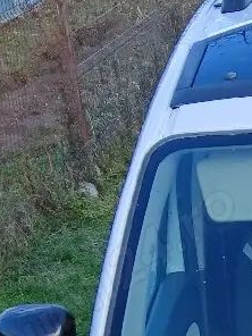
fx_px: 1136
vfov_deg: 14.6
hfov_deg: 11.6
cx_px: 481
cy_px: 620
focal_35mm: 117
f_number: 1.8
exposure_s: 1/192
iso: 20
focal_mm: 3.98
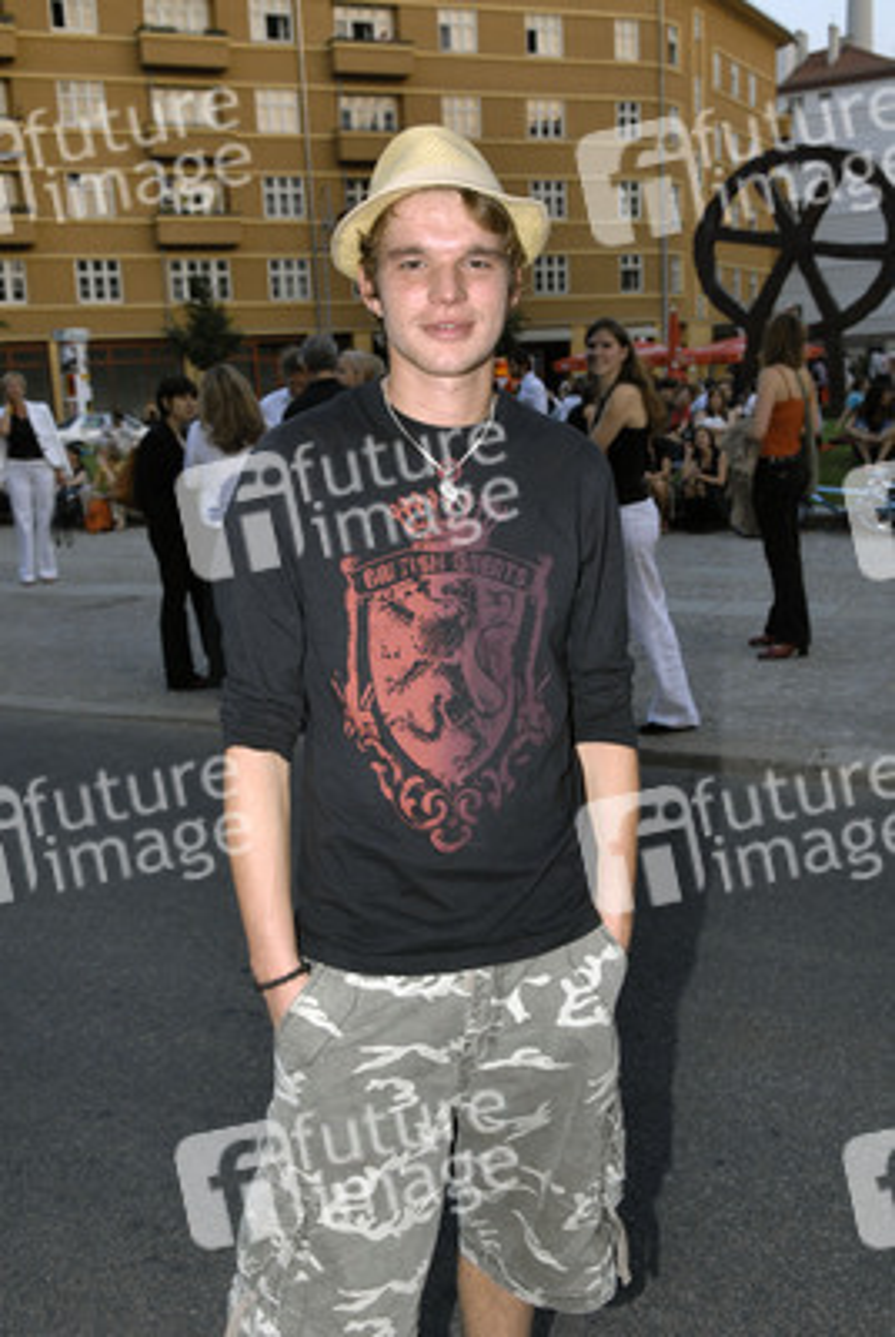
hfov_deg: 34.3
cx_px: 448
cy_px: 668
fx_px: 1449
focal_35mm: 39
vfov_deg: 49.5
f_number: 5.6
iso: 400
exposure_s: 1/125
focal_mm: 26
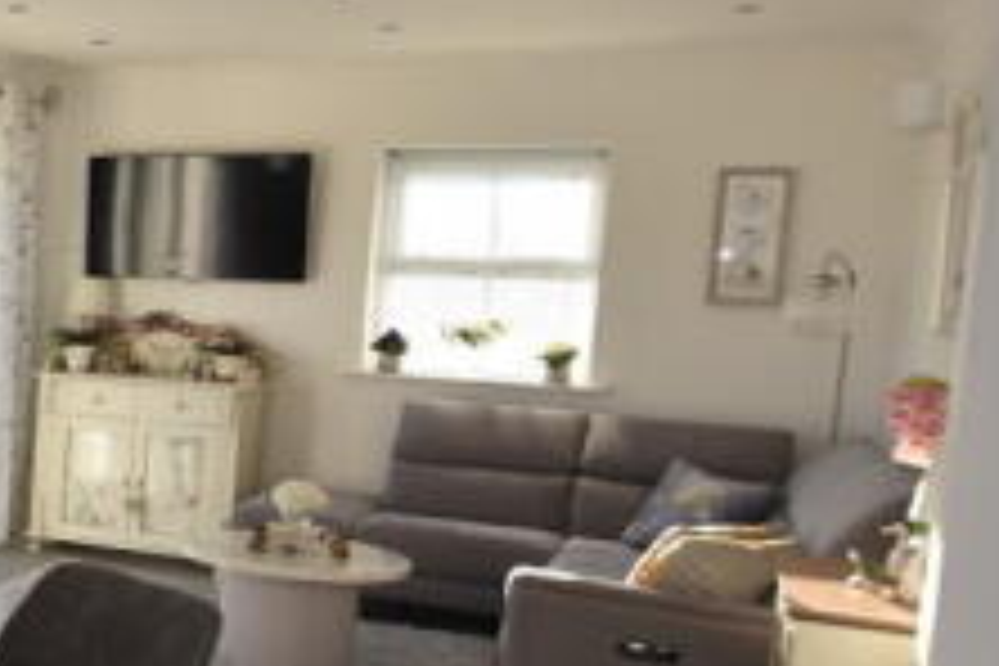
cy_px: 389
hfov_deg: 28.0
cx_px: -425
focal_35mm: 53
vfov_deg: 25.5
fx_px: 1471
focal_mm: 12
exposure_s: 1/125
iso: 200
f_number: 5.6
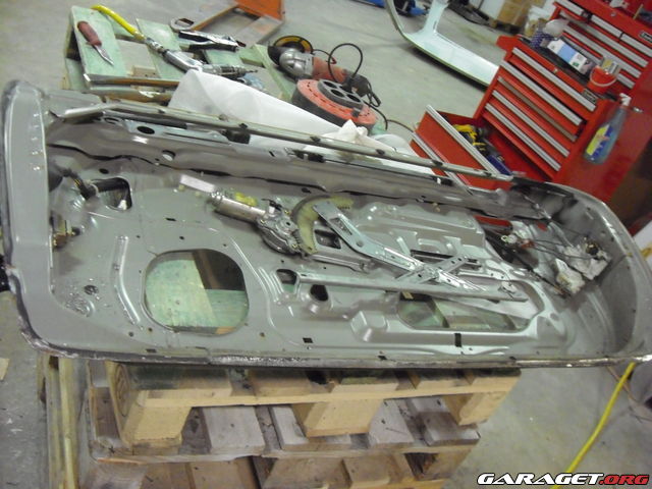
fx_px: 697
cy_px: 244
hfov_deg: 50.1
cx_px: 326
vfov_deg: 38.7
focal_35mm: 37
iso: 800
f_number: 2.7
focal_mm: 6.2
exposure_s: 1/25
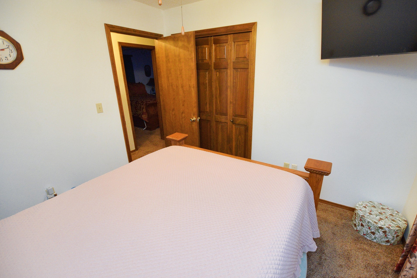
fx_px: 185
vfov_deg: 73.7
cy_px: 144
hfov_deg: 96.7
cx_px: 218
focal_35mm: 16
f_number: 3.5
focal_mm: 10
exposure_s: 1/60
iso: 1400
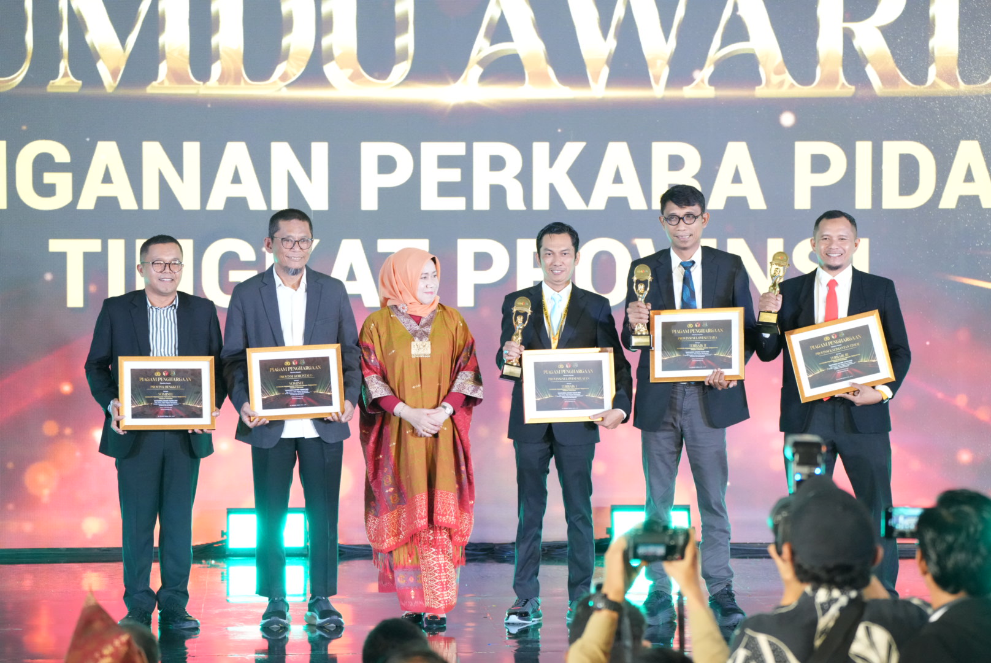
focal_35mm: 150
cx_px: 496
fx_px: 4132
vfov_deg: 9.2
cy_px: 332
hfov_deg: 13.7
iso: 8000
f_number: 5.6
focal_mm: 150
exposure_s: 1/160
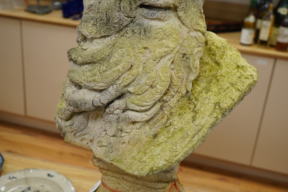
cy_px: 96
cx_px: 144
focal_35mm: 45
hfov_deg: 43.6
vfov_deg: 29.9
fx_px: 360
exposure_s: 1/125
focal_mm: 30
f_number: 9
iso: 1250
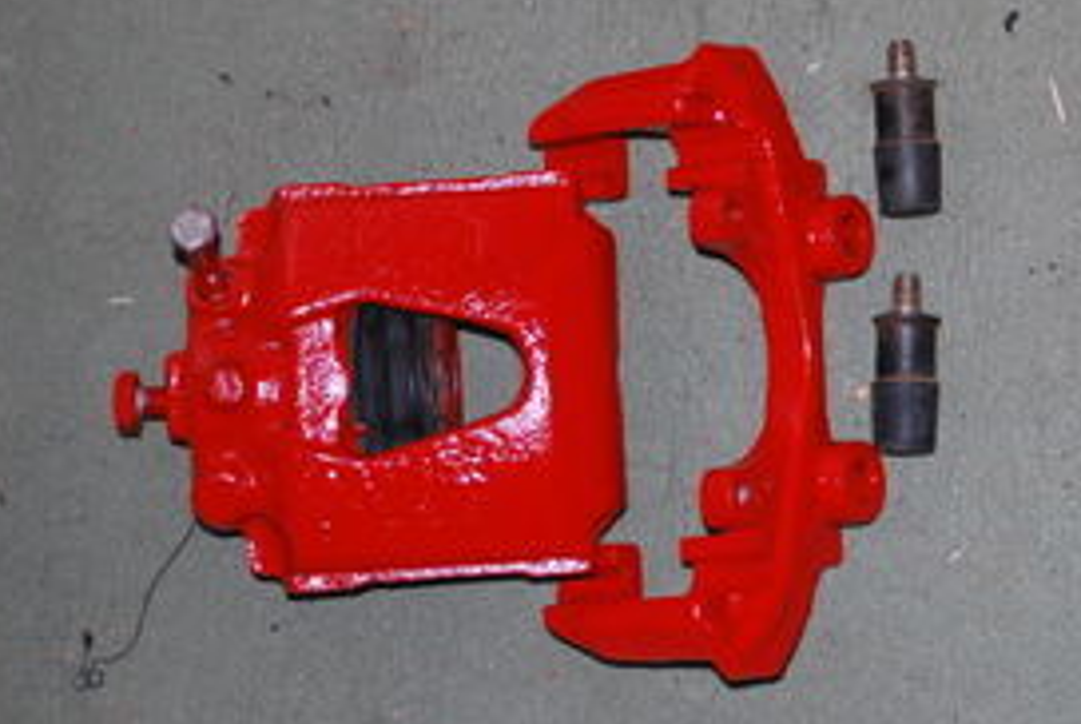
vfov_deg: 10.7
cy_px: -8
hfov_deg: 15.6
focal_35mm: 127
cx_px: 1220
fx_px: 3818
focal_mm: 36
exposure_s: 1/60
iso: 200
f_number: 5.3
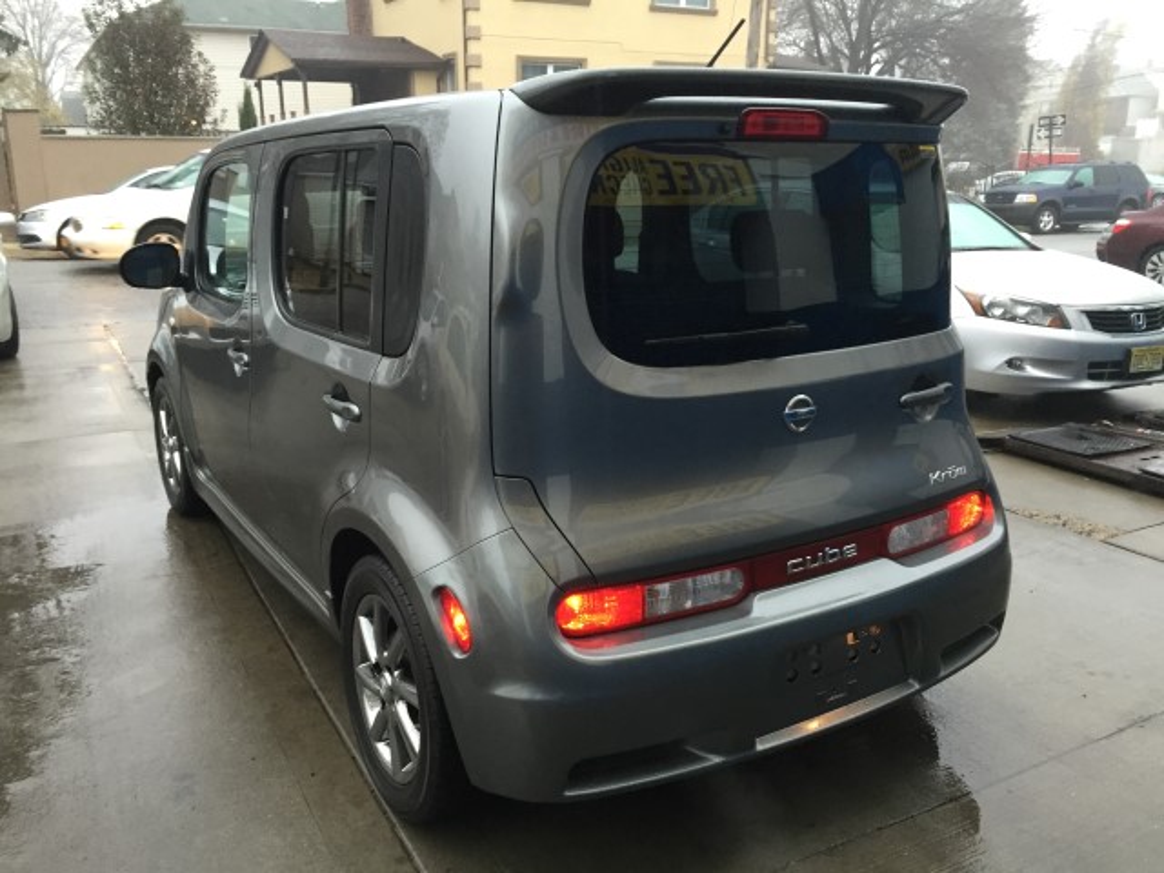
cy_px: 436
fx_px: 975
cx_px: 582
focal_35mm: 29
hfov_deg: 61.7
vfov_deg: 48.2
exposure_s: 1/30
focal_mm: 4.15
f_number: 2.2
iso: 100
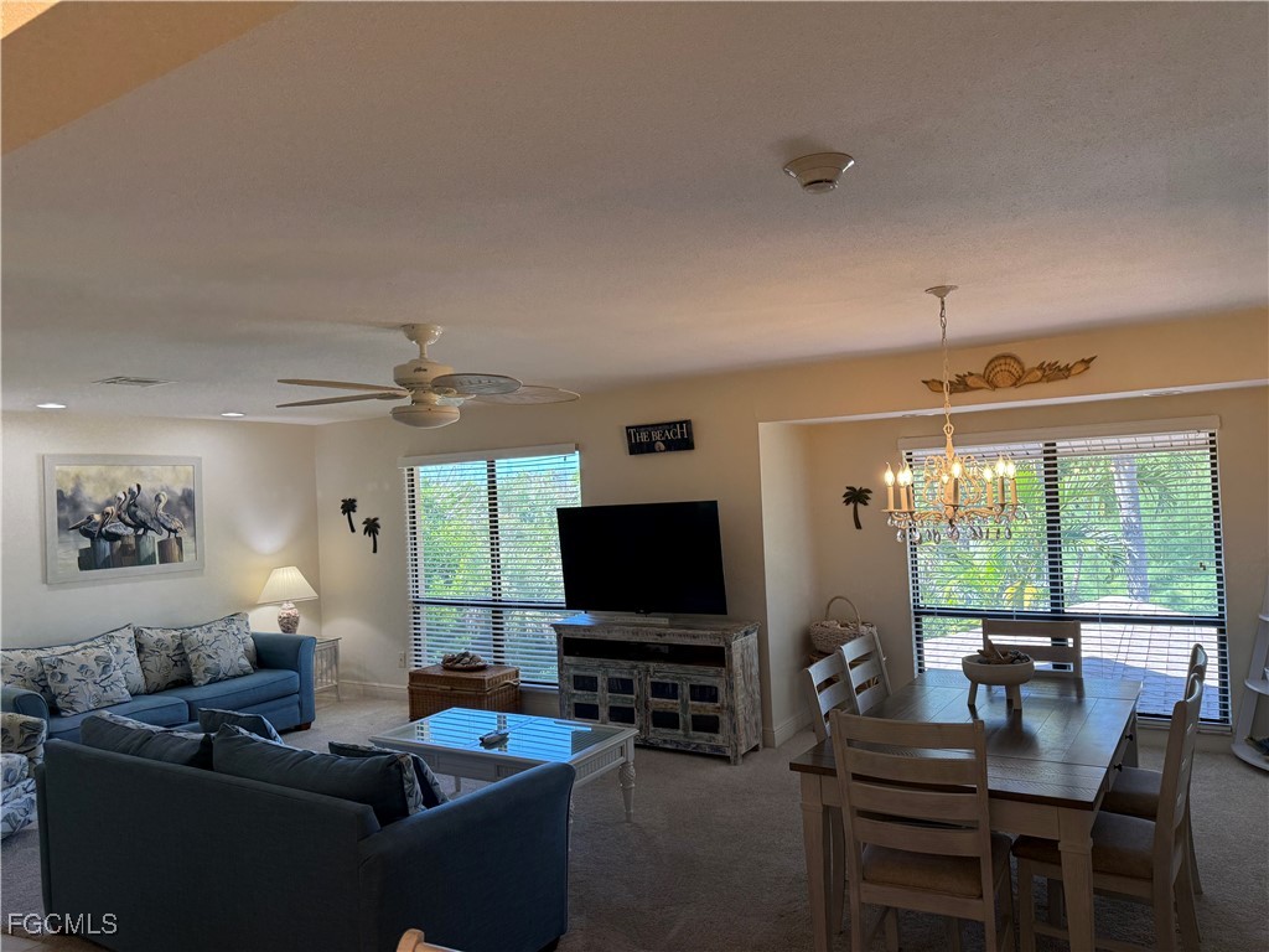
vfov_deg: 56.8
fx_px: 880
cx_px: 634
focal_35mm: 24
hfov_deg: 71.6
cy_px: 476
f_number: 1.78
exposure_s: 1/230
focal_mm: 6.76
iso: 125
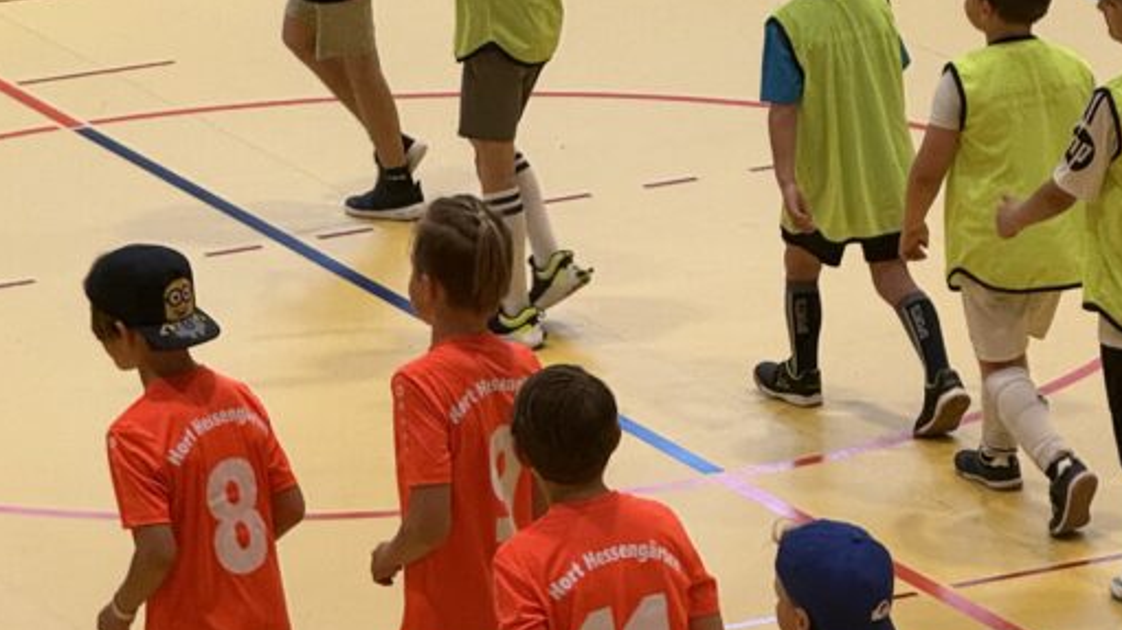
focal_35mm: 262
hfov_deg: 8.2
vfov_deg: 4.6
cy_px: 588
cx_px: 725
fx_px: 7792
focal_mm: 15.66
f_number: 2.8
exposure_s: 1/99
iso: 64
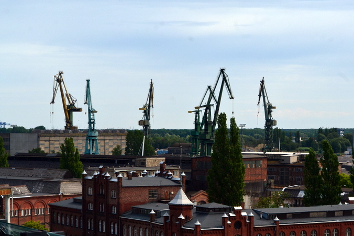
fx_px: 1082
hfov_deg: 18.6
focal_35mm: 110
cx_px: 188
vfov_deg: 12.5
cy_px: 126
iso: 280
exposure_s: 1/500
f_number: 11
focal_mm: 62
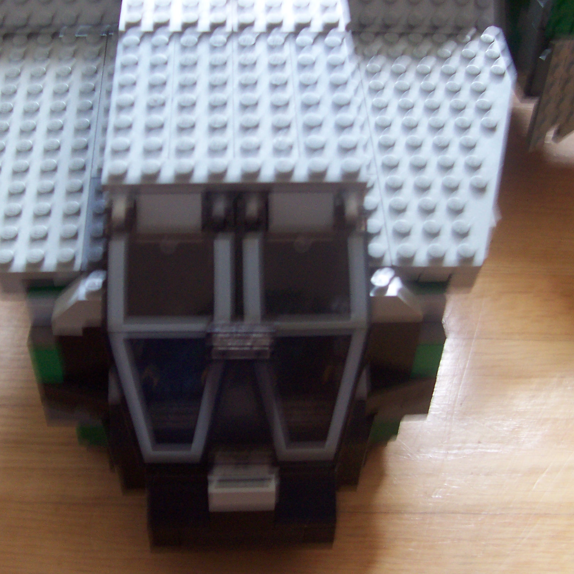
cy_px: 287
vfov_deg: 38.3
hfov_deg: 38.3
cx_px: 246
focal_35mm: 44
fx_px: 825
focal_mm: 5.6
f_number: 2.8
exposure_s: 1/8
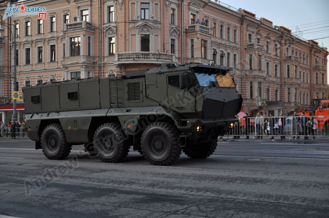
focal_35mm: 48
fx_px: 438
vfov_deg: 28.0
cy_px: 109
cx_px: 164
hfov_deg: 41.2
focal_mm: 32
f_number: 2.8
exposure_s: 1/320
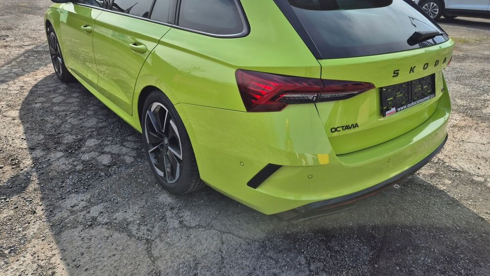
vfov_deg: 43.9
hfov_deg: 71.9
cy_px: 97
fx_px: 338
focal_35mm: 26
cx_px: 253
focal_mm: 5.4
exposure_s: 1/2408
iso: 25
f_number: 1.8
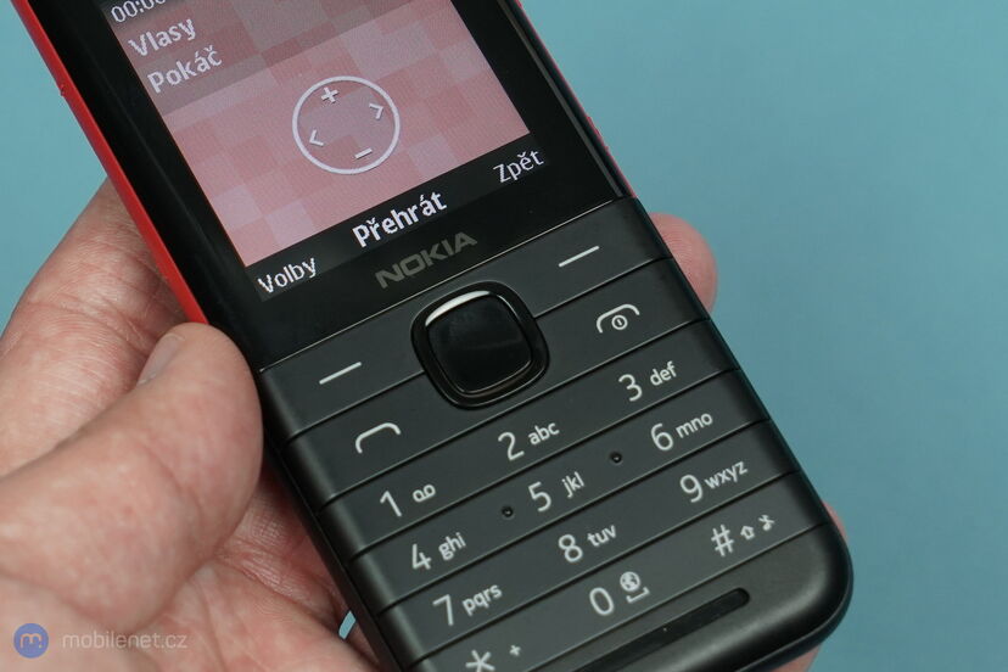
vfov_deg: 23.8
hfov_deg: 35.1
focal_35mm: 57
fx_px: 1596
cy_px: 336
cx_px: 504
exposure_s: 1/125
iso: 1000
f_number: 7.1
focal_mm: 57
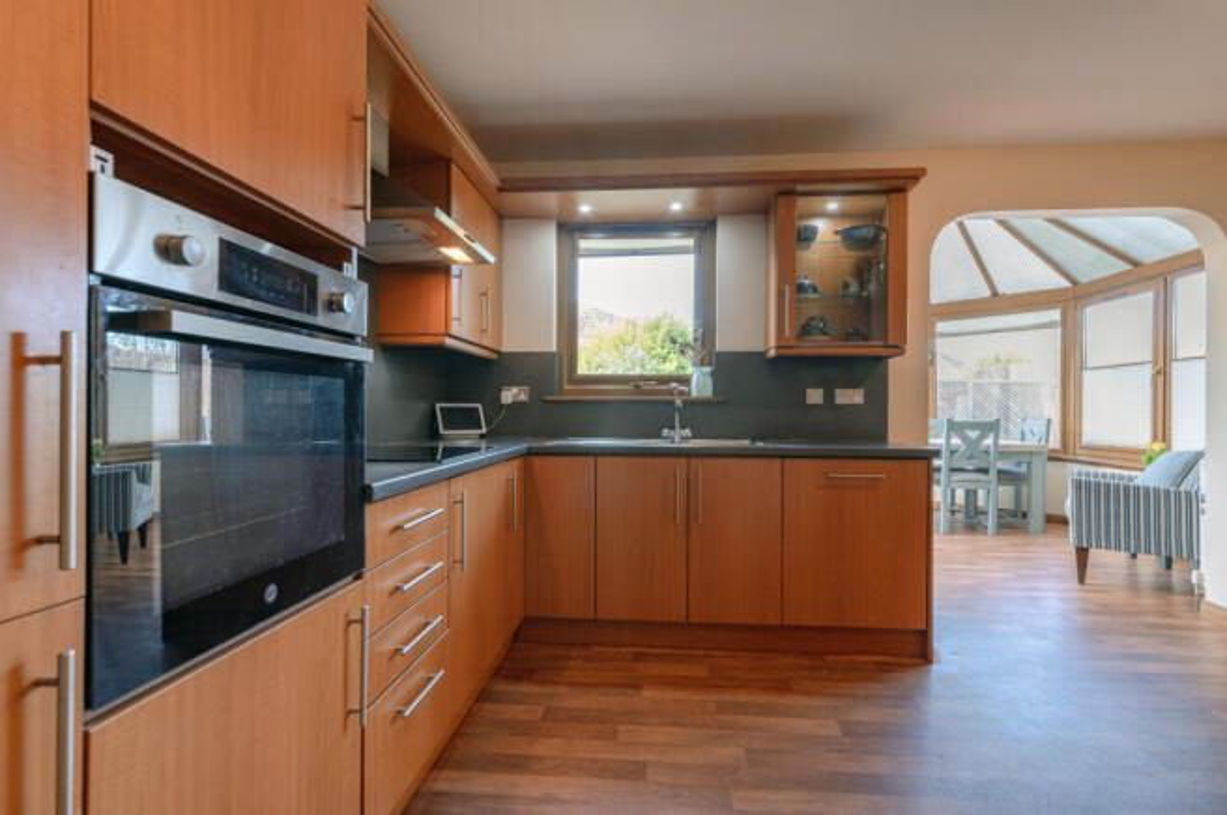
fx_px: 579
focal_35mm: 17
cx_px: 614
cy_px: 408
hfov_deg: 93.3
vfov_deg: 70.3
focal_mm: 17
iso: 800
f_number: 8
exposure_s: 1/20
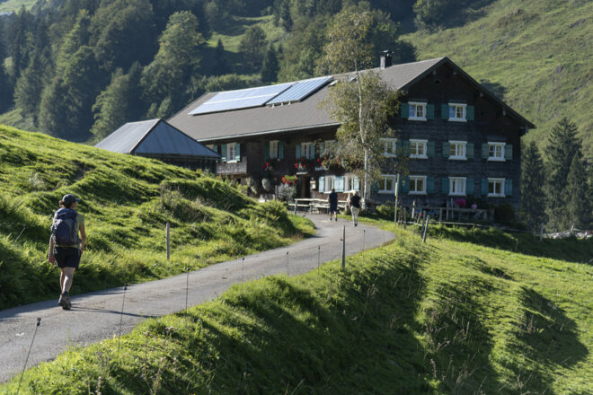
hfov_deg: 17.1
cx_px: 296
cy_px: 198
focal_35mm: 120
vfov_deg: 11.4
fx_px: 1977
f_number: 4
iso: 100
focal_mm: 120
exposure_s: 1/500
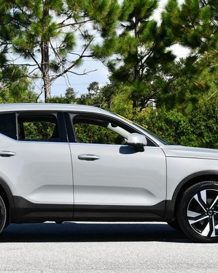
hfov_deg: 15.5
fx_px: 799
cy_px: 136
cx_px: 85
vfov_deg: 19.4
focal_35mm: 99
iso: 100
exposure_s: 1/320
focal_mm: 34
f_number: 9
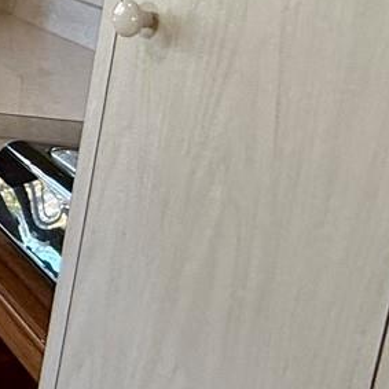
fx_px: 890
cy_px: -51
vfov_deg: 23.0
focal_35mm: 70
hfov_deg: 12.6
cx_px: -698
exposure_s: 1/120
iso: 125
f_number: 2.2
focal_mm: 2.22
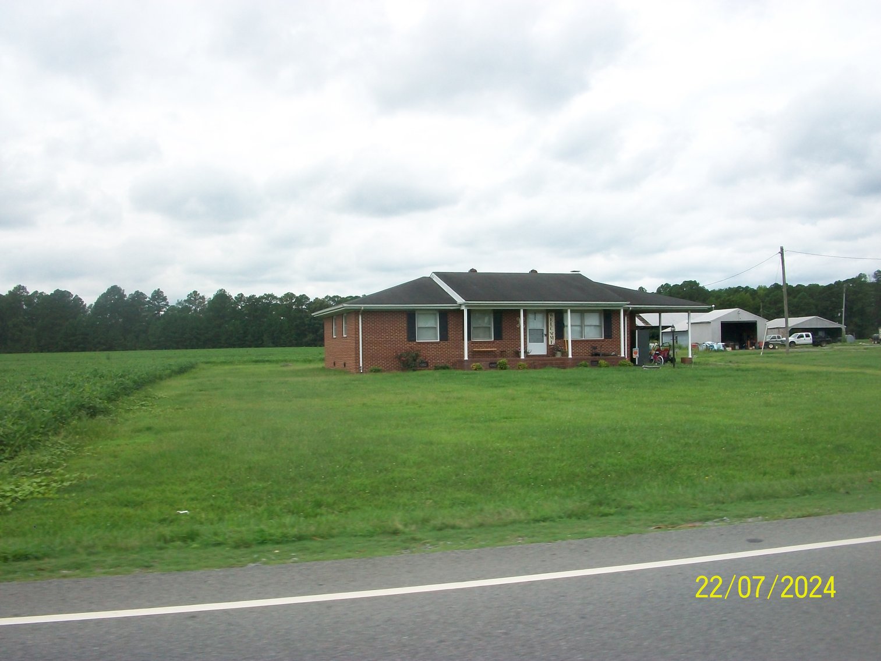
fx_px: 865
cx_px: 440
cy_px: 330
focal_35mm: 34
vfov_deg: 41.8
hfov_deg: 54.0
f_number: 5.5
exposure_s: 1/400
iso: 80
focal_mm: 5.7
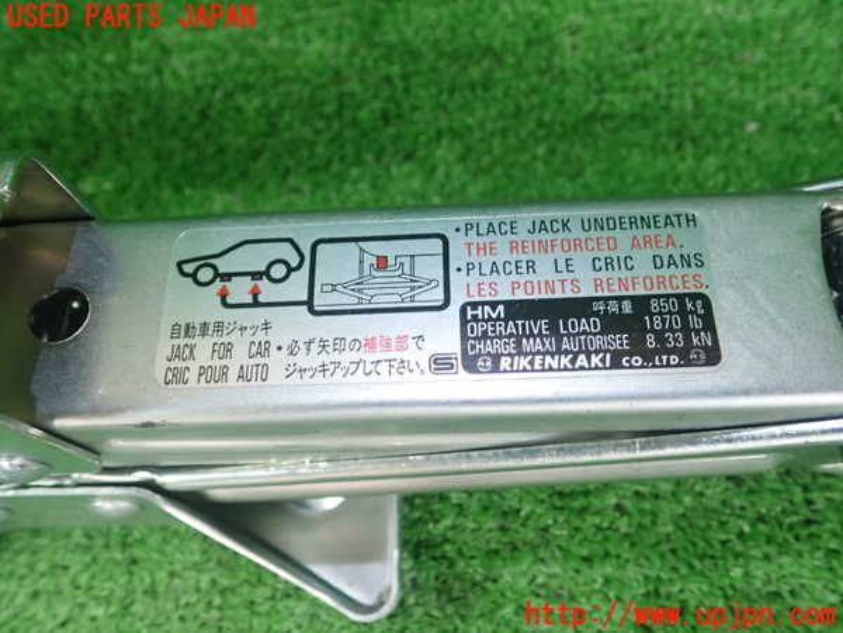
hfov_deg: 60.0
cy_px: 316
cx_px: 422
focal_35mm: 30
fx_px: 731
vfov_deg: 46.8
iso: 320
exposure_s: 1/125
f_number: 2.3
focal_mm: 5.5
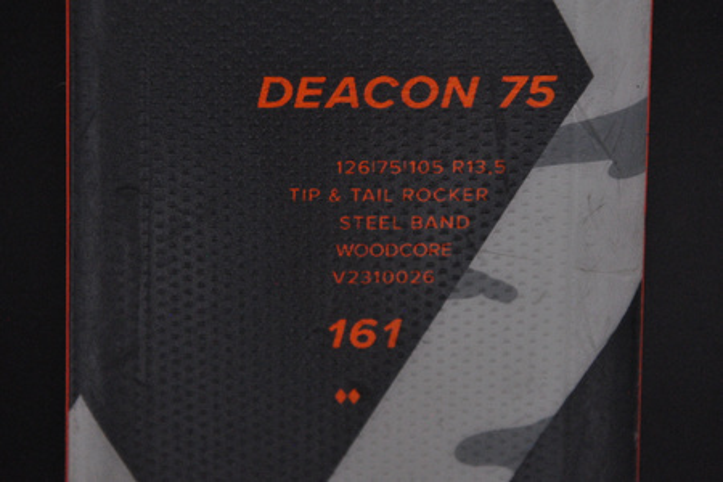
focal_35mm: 158
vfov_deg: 8.7
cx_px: 362
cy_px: 241
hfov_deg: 13.0
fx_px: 3163
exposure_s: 1/125
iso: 3200
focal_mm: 105
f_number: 8
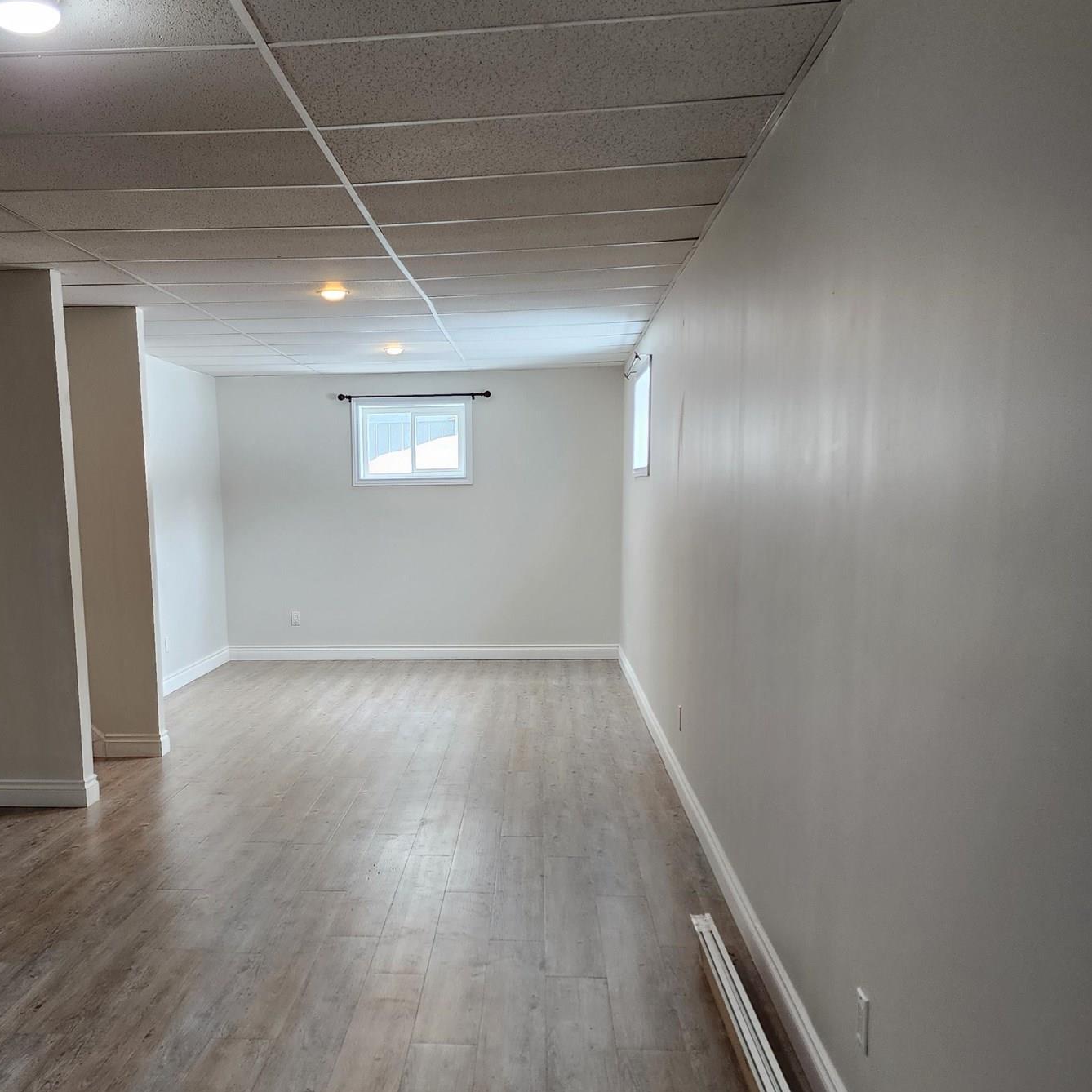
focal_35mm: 35
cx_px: 411
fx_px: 1249
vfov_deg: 46.8
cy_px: 679
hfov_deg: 46.8
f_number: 1.8
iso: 125
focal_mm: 6.4
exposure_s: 1/120
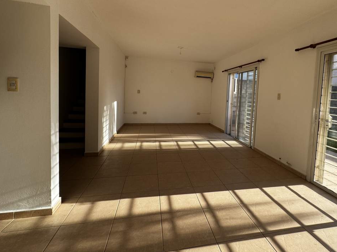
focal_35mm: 18
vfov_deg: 71.0
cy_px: 103
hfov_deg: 87.1
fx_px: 175
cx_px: 196
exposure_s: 1/294
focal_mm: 2.22
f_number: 2.2
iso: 40
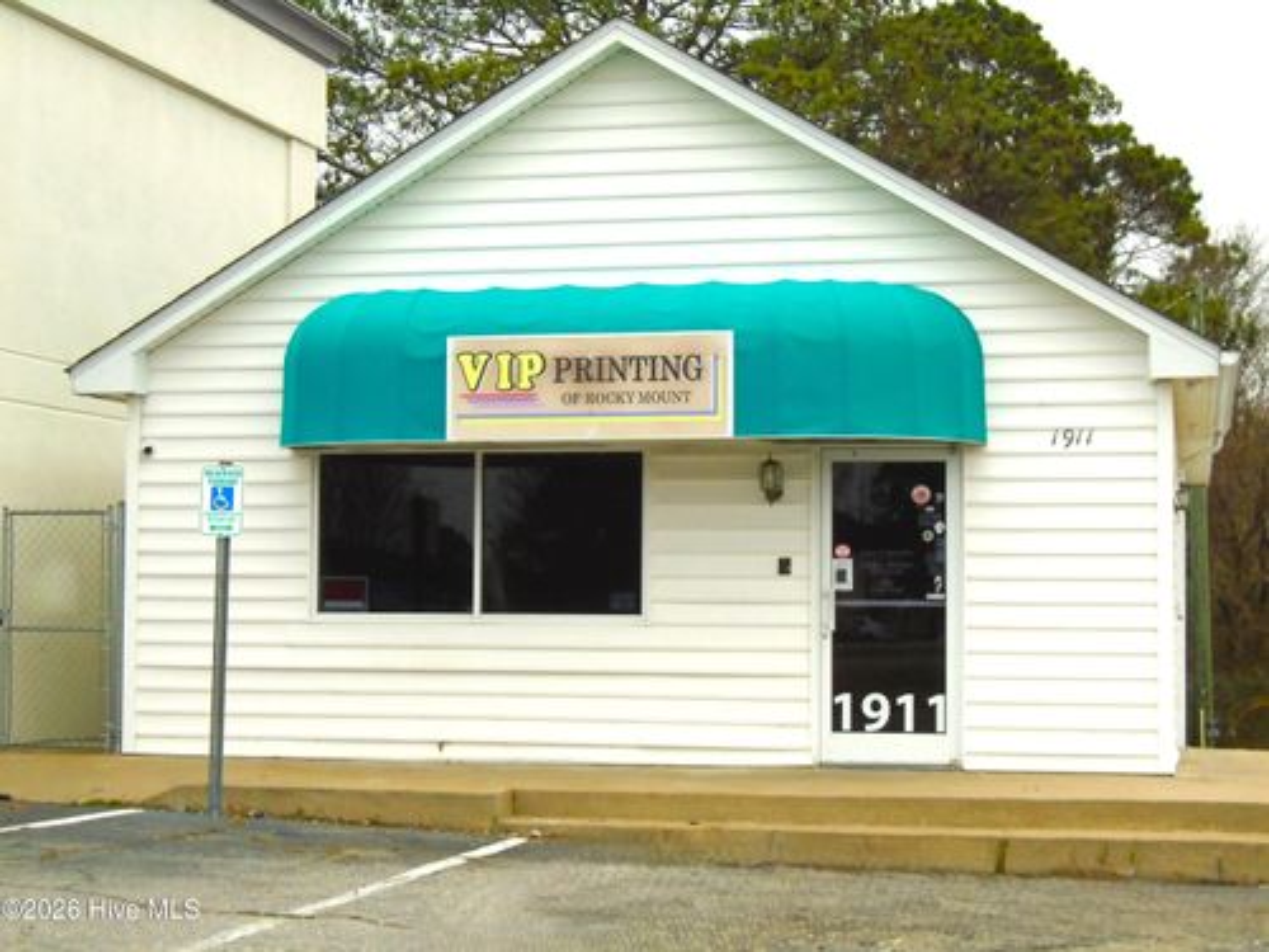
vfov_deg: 21.6
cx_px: 634
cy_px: 476
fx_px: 2493
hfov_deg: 28.6
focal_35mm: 68
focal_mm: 12
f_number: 5.5
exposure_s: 1/250
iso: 200
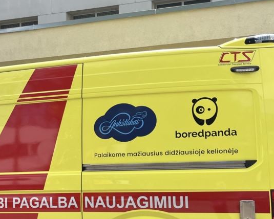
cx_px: 61
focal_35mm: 56
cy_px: 149
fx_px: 454
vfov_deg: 27.0
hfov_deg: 32.8
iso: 50
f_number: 1.6
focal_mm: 5.1
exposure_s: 1/2268
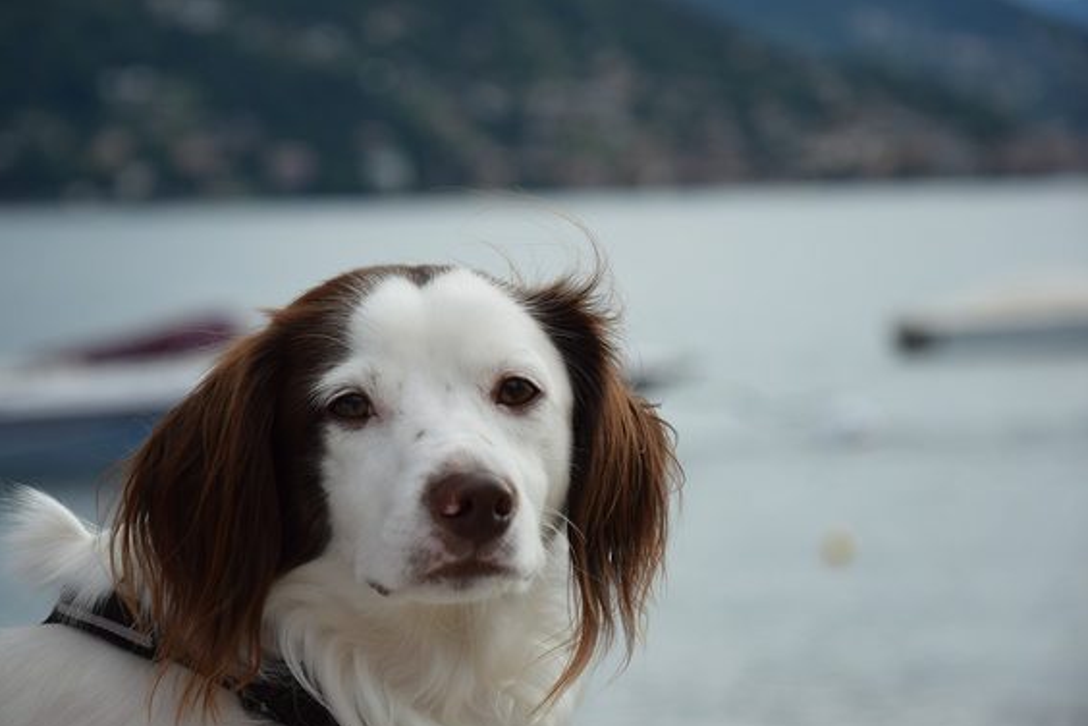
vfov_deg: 8.2
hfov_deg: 12.3
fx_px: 5063
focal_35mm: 168
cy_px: 382
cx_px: 515
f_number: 6.3
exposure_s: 1/640
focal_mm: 105
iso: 200
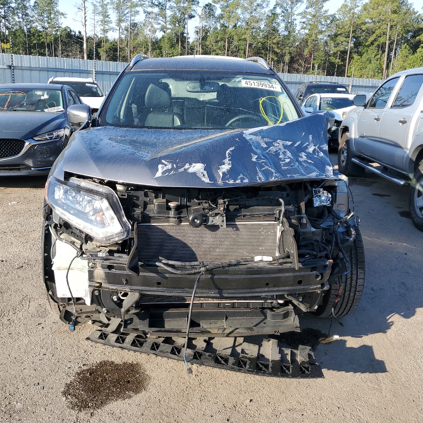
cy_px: 213
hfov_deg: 52.5
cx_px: 204
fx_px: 429
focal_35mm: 31
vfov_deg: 52.5
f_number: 1.5
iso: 50
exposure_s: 1/1111
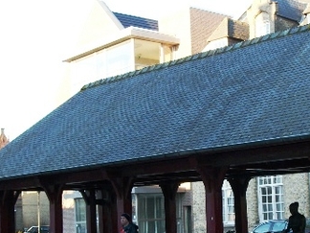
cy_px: 154
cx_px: 216
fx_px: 663
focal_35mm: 74
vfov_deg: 19.8
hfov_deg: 26.1
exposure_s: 1/100
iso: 80
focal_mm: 7.1
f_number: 3.2
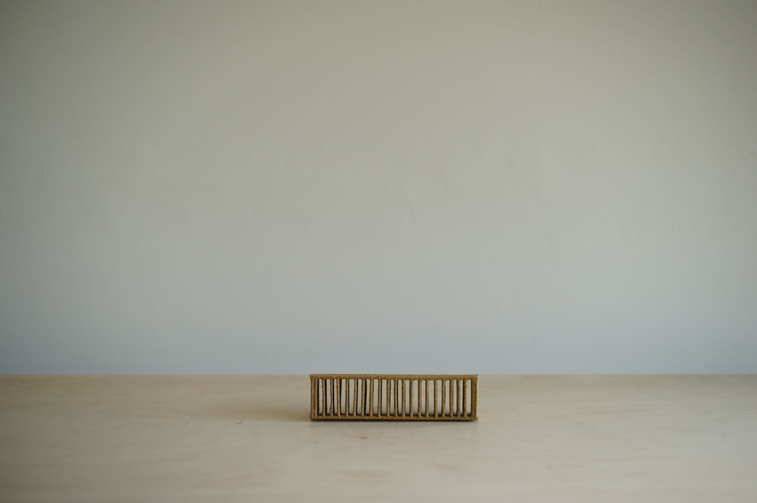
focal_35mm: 50
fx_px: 1050
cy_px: 252
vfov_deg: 26.9
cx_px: 378
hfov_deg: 39.6
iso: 160
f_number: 2.2
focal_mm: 50
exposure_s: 1/80
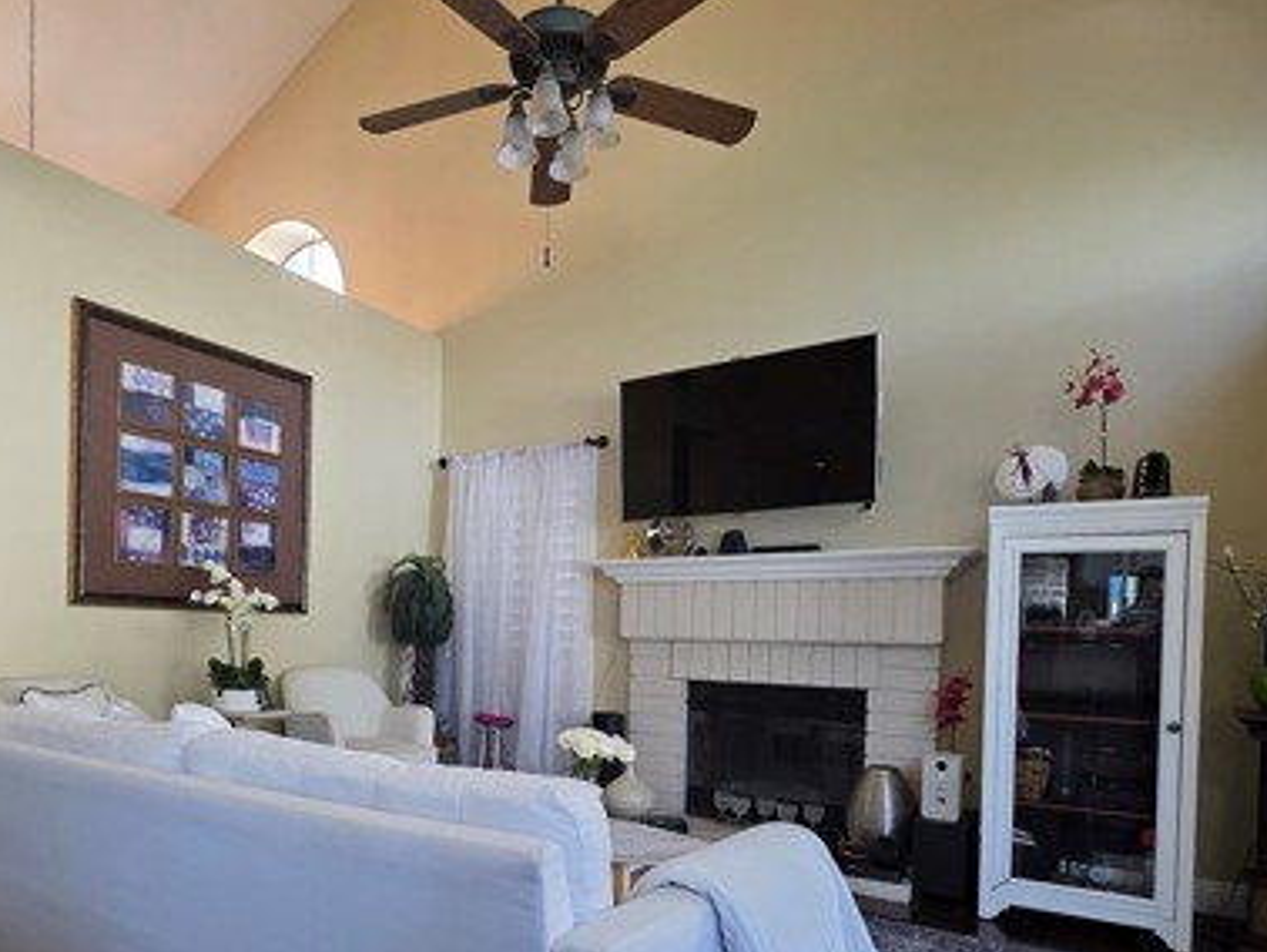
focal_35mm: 22
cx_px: 520
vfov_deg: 59.2
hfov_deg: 75.7
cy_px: 660
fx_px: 806
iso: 160
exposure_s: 1/60
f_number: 1.9
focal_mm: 2.2
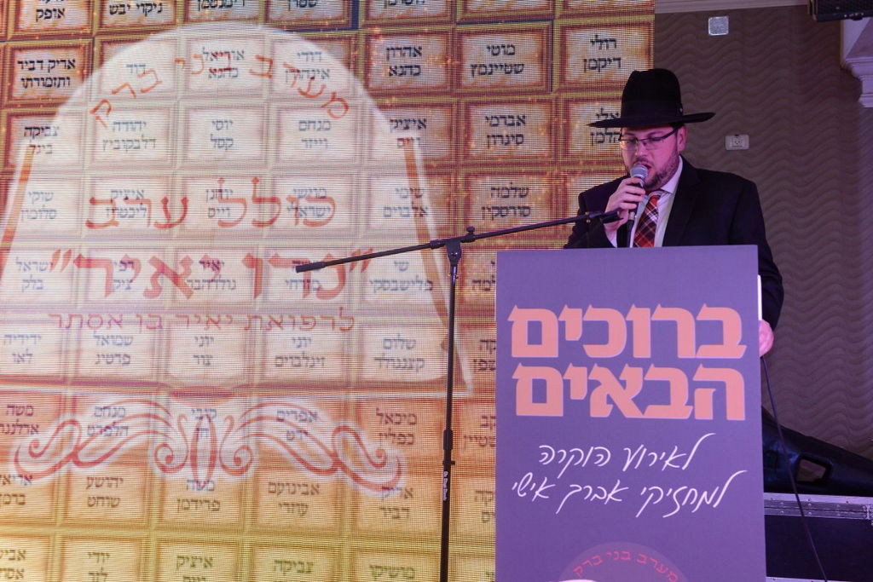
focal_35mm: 42
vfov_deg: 31.9
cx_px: 436
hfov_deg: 46.4
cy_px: 291
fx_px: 1019
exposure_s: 1/100
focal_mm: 42
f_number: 6.3
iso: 2500
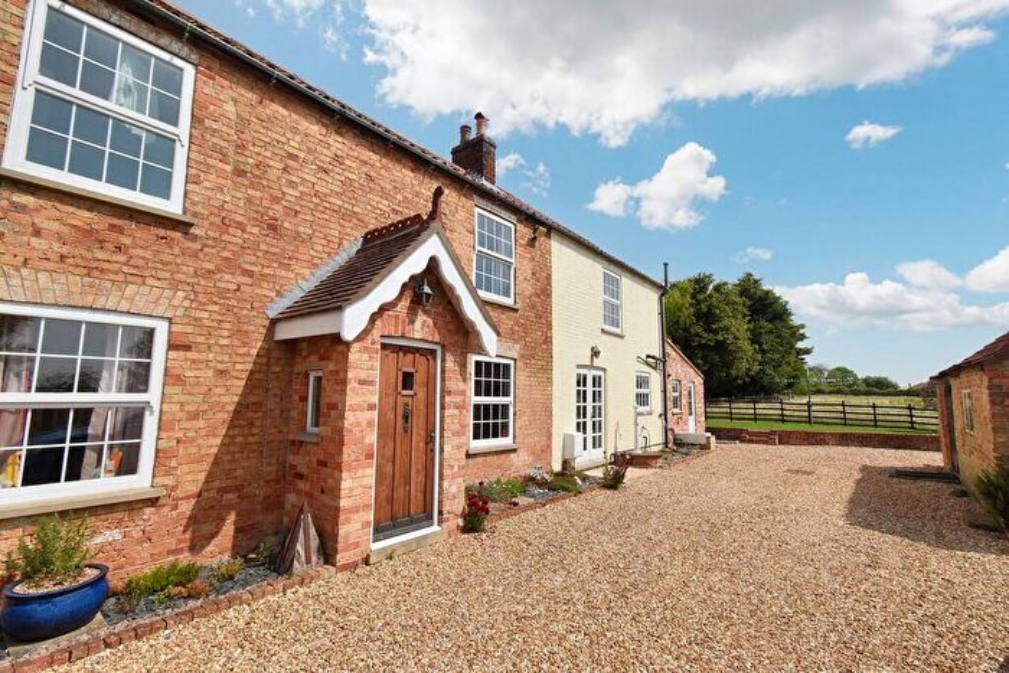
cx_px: 504
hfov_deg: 100.4
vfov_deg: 77.4
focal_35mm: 15
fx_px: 420
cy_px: 336
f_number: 16
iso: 800
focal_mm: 10
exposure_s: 1/1000
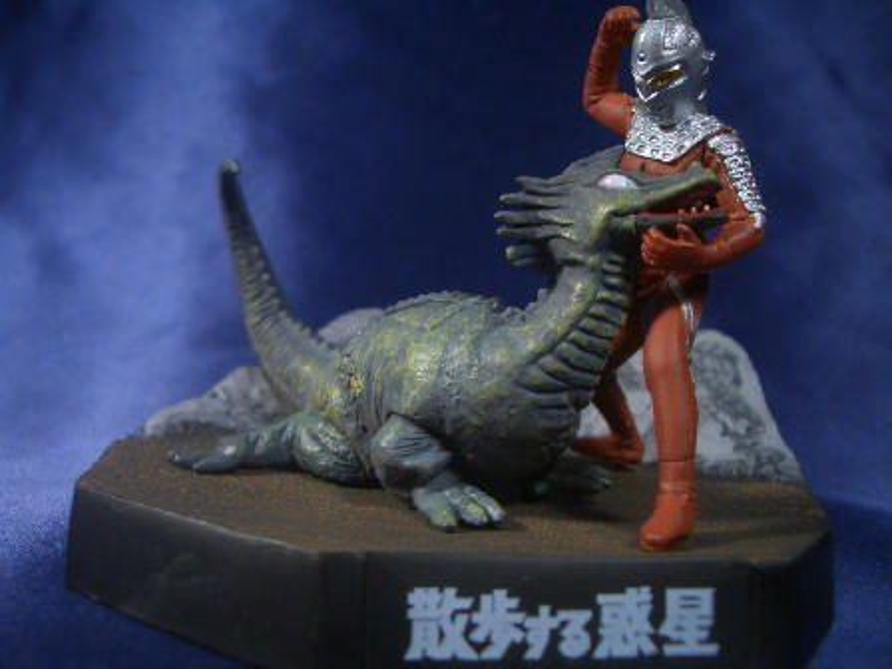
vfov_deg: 40.7
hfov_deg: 52.6
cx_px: 446
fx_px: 902
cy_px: 334
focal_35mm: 35
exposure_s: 1/100
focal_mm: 5.8
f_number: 2.6
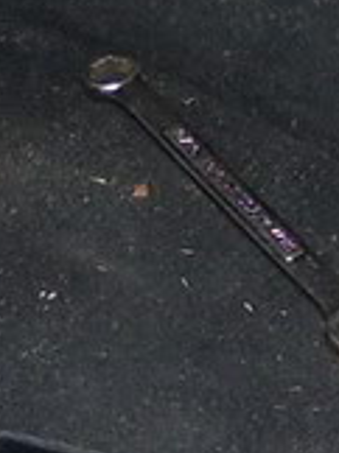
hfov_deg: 6.5
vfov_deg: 8.7
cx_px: 359
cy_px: 162
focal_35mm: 228
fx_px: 2985
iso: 80
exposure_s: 1/60
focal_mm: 6
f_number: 2.7
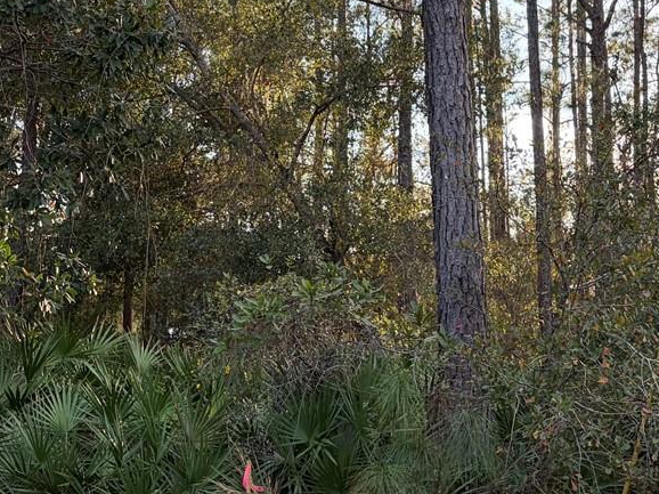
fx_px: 1370
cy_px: 47
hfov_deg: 26.9
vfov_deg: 20.0
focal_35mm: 72
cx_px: 234
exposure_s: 1/348
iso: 50
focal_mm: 5.96
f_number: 1.6
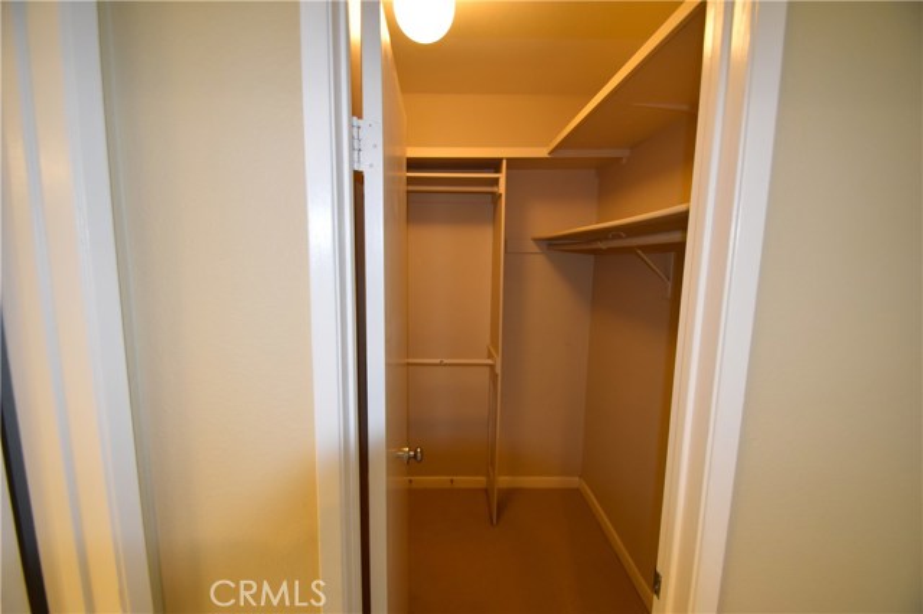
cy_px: 307
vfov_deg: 77.3
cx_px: 462
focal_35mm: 15
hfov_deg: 100.4
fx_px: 384
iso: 800
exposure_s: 1/80
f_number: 4.5
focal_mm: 10
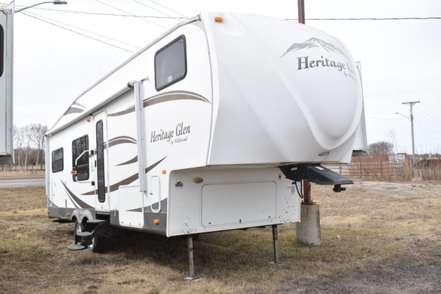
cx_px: 220
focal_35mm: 36
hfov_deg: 53.1
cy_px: 147
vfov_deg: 36.9
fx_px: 441
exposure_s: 1/200
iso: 100
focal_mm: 24
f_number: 6.3
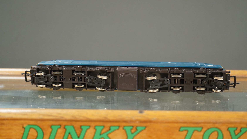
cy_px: 60
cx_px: 121
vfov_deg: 25.4
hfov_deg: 43.7
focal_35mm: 47
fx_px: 308
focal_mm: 44
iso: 2500
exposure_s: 1/100
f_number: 4.5
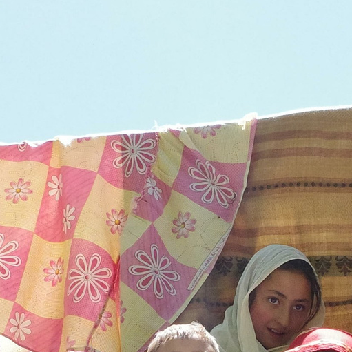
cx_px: 238
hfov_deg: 11.7
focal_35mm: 149
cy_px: 385
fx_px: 1714
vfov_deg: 11.6
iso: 1250
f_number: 7.1
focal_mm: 18.3
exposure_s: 1/800
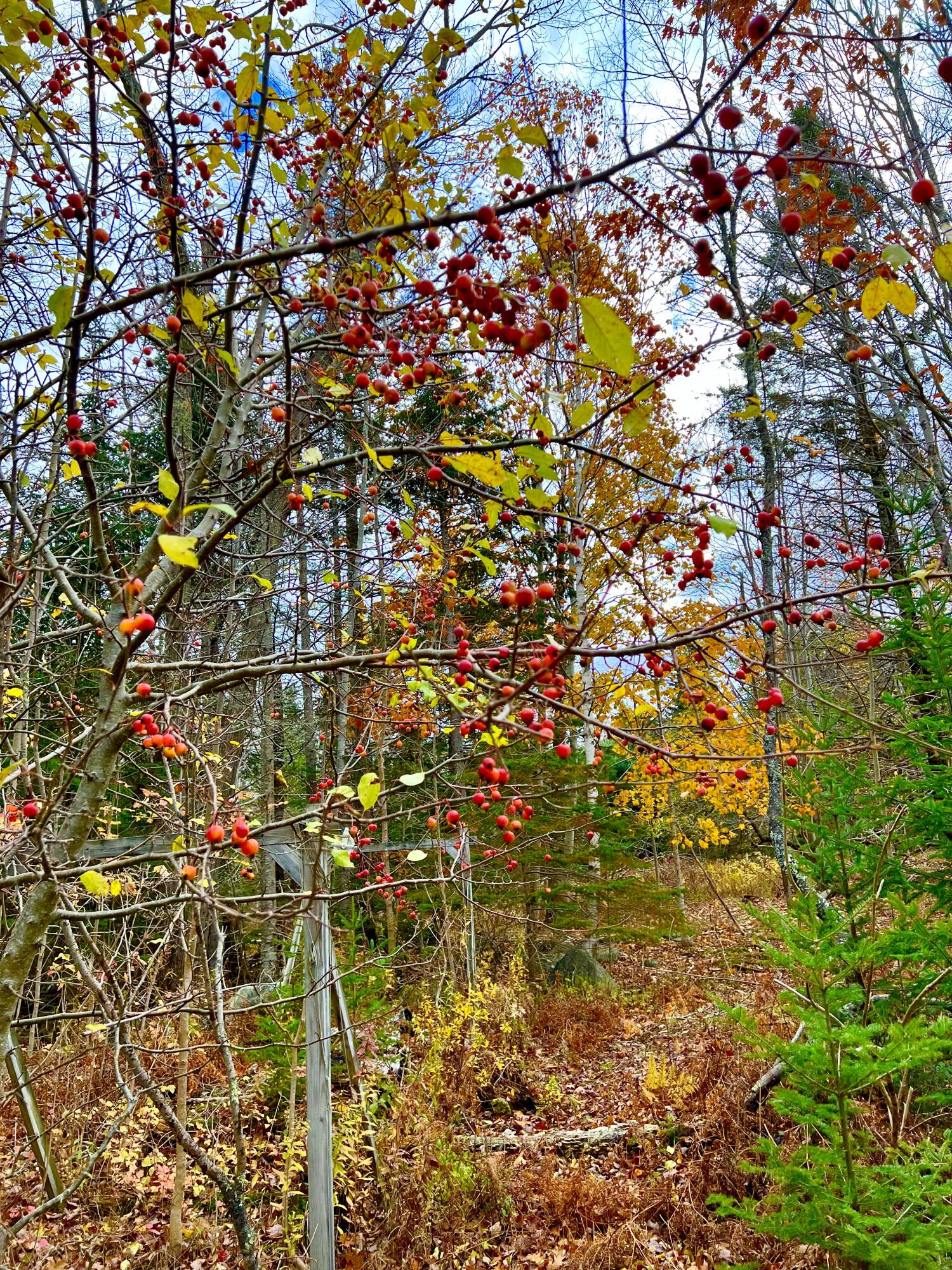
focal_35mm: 26
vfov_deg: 67.3
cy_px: 635
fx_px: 953
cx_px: 476
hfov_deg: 53.1
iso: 50
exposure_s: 1/965
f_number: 1.5
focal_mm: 5.7
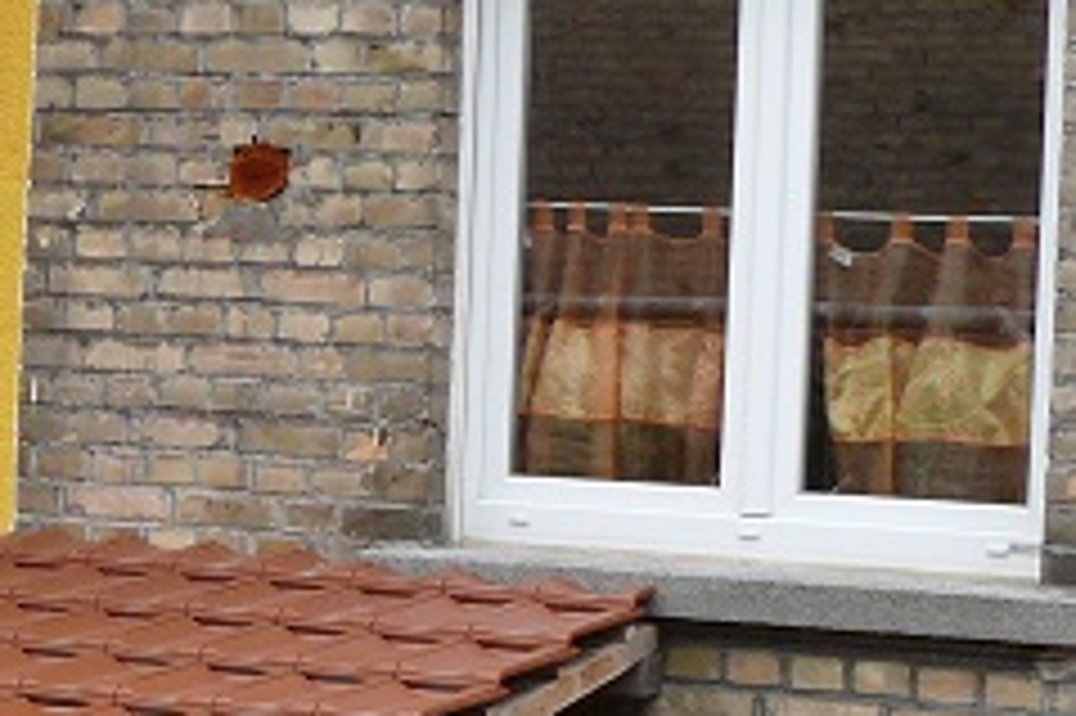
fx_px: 4152
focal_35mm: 139
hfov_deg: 14.0
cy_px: 567
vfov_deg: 9.8
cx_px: -473
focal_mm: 7.4
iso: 100
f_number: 4
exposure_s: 1/200
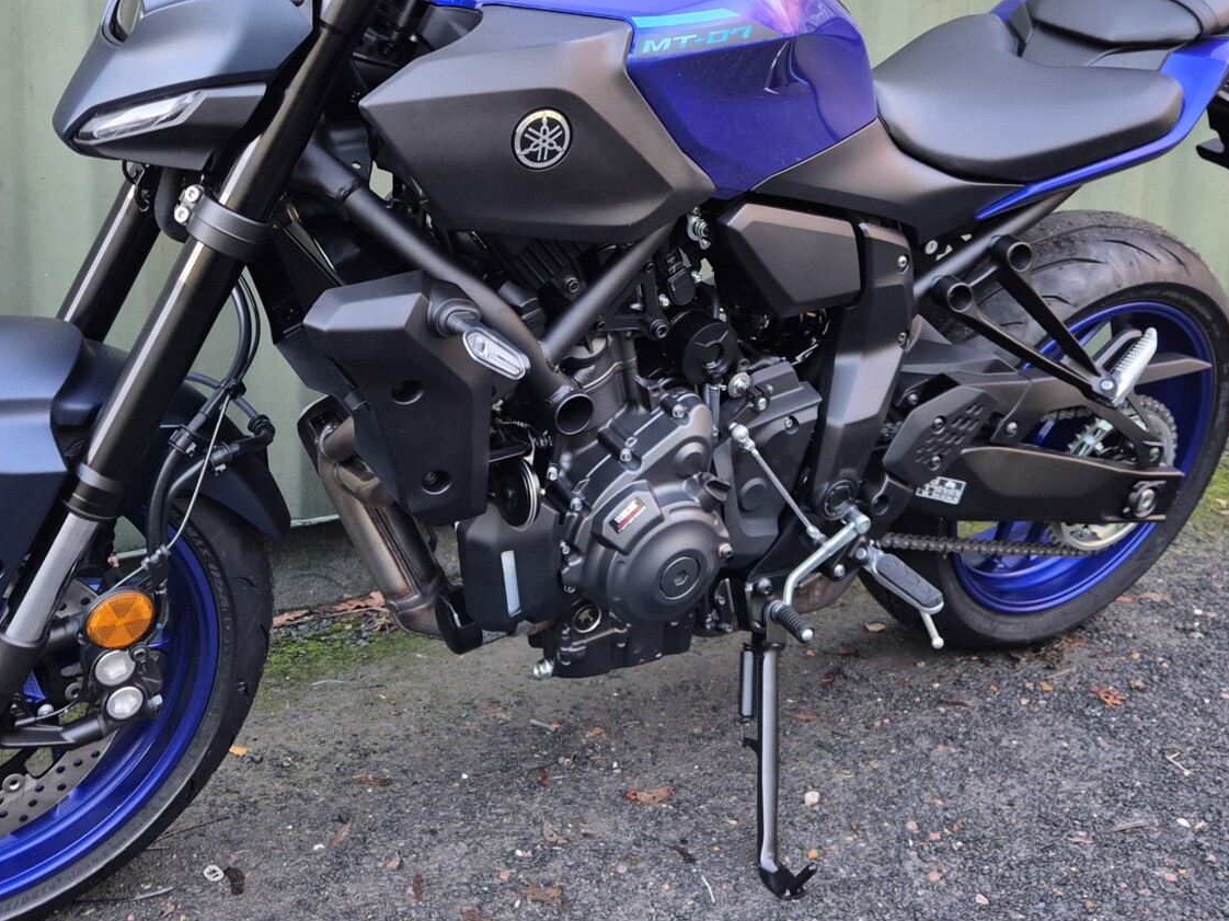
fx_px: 1455
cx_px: 509
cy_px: 198
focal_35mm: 41
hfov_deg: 45.6
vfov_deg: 34.2
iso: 250
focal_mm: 5.4
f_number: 1.8
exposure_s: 1/100
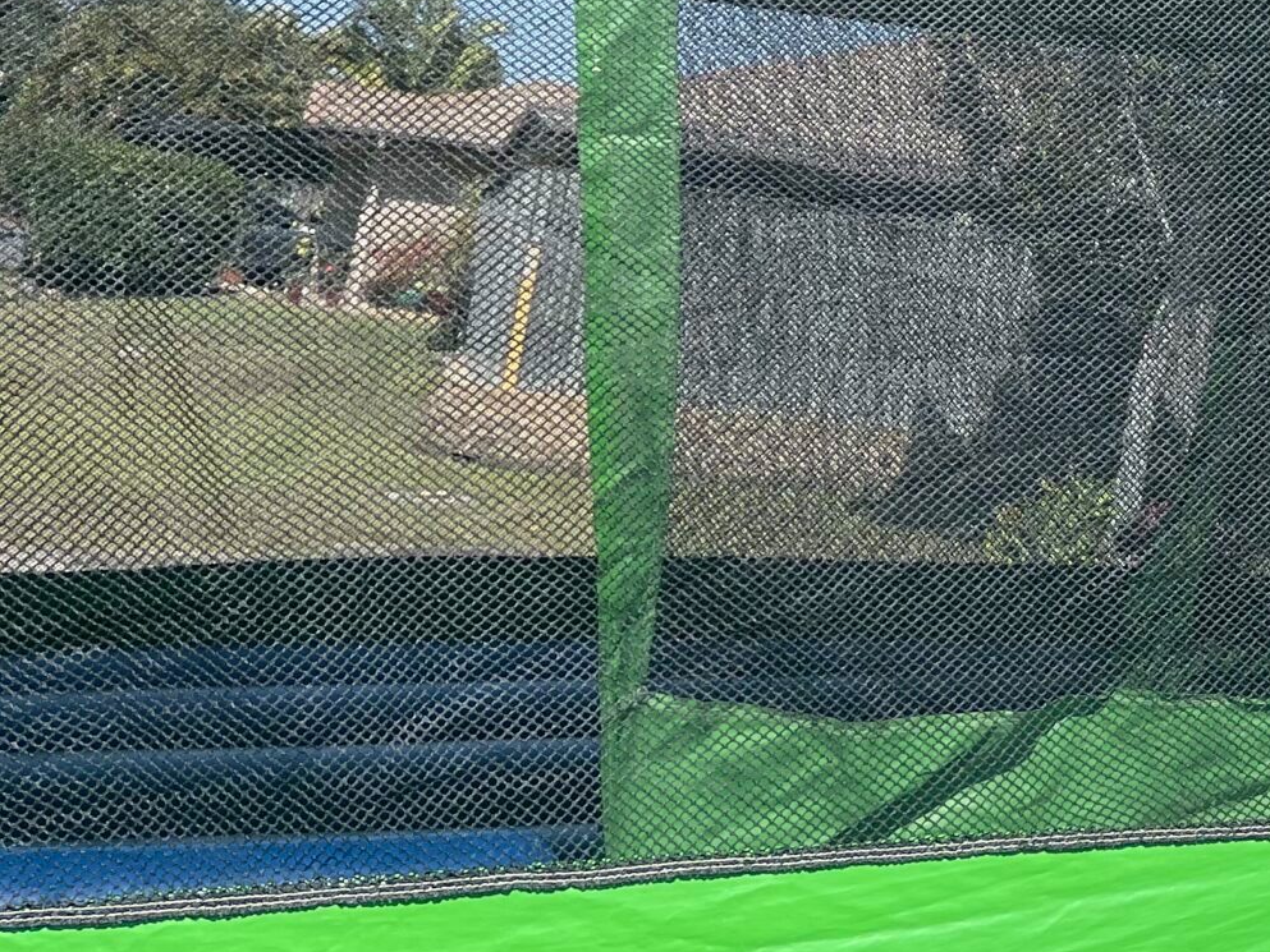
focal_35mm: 67
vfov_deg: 21.4
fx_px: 2458
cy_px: 66
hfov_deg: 25.2
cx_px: 1636
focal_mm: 5.1
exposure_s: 1/3257
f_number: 1.6
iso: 32
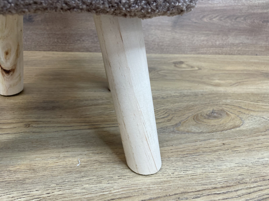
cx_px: 138
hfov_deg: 65.3
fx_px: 210
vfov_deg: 51.4
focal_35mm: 27
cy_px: 101
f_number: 1.6
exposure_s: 1/100
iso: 80
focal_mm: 4.2
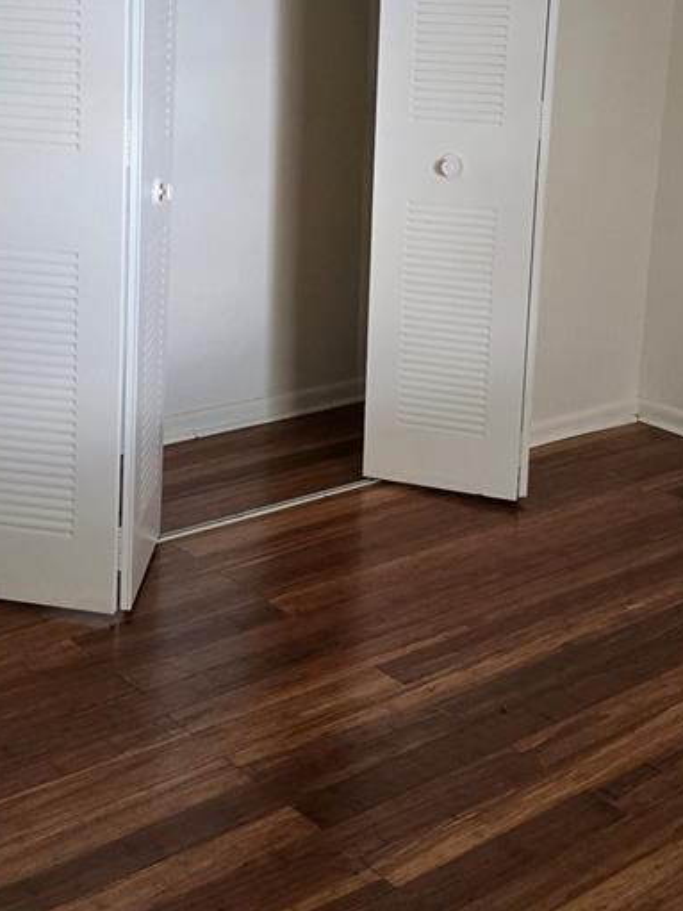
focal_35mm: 54
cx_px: 353
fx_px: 1421
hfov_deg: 27.0
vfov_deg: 34.8
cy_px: 226
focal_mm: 6.3
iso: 500
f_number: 1.7
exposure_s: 1/120
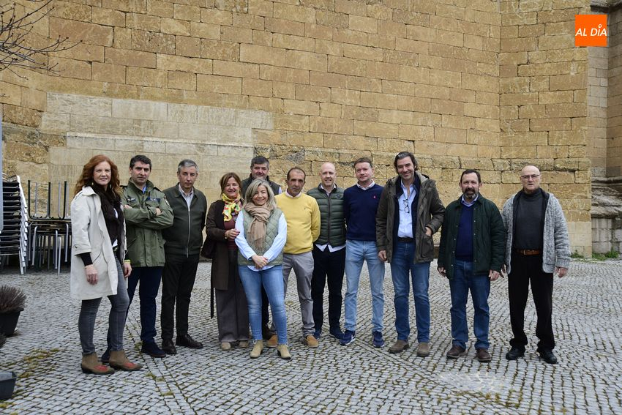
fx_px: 588
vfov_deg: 38.9
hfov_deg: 55.8
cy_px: 208
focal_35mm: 34
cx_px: 311
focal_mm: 34
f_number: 7.1
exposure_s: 1/200
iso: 400
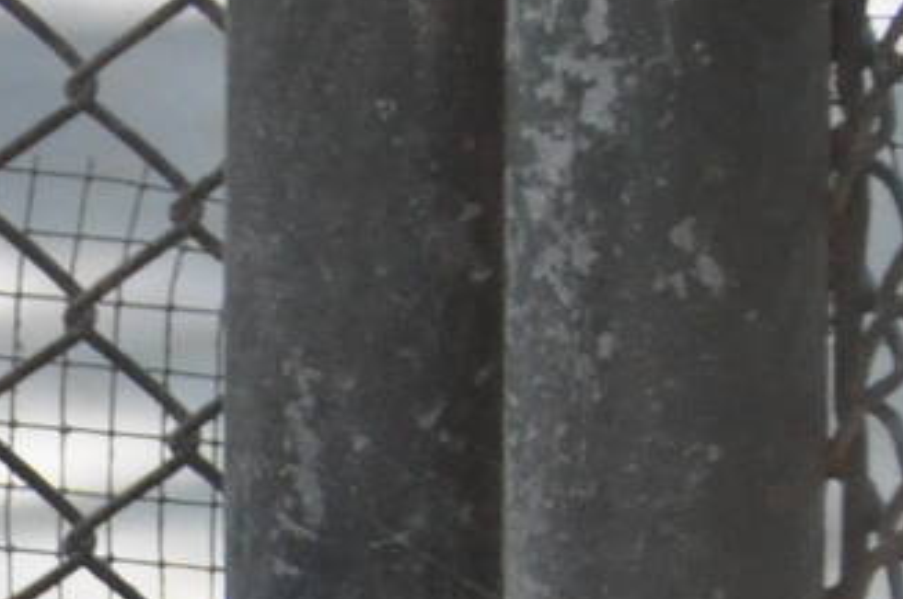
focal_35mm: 822
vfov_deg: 1.7
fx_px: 20588
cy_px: 1003
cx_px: -1094
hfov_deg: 2.5
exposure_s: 1/125
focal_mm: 112
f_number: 5.6
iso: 1600
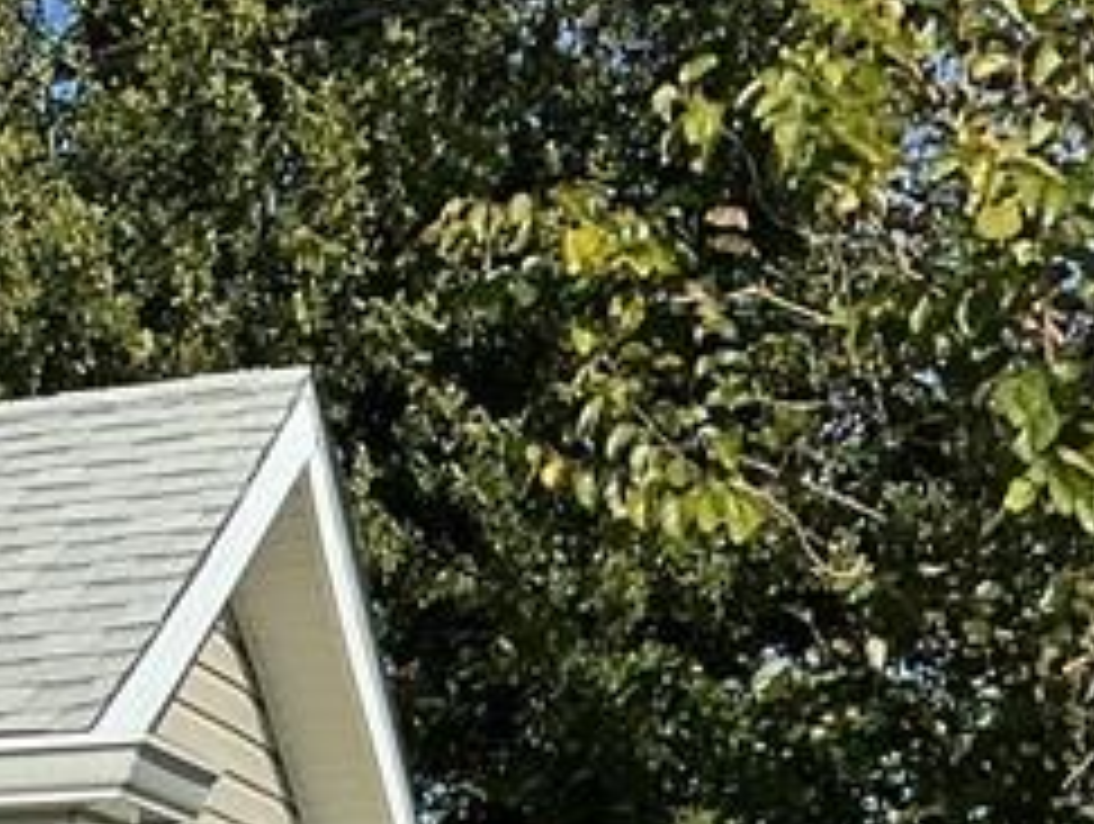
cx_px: -954
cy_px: 1450
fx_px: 3861
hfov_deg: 14.1
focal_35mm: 122
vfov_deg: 11.4
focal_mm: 3
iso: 25
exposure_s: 1/3534
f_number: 1.8
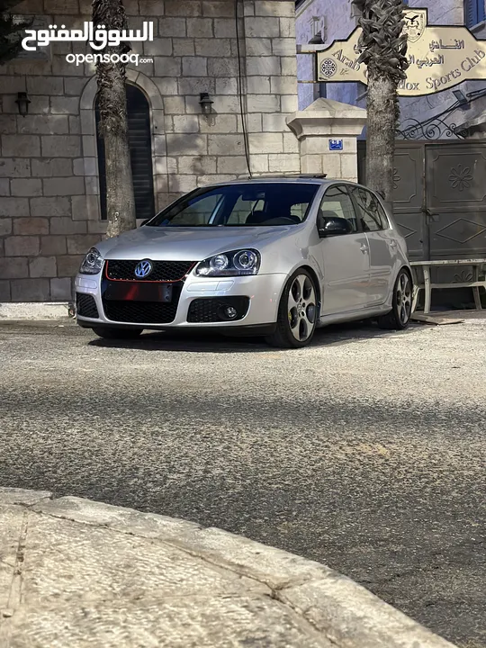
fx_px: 899
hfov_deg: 30.3
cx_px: 243
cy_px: 324
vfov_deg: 39.7
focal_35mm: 48
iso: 640
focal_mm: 6.86
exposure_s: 1/33
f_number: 1.78
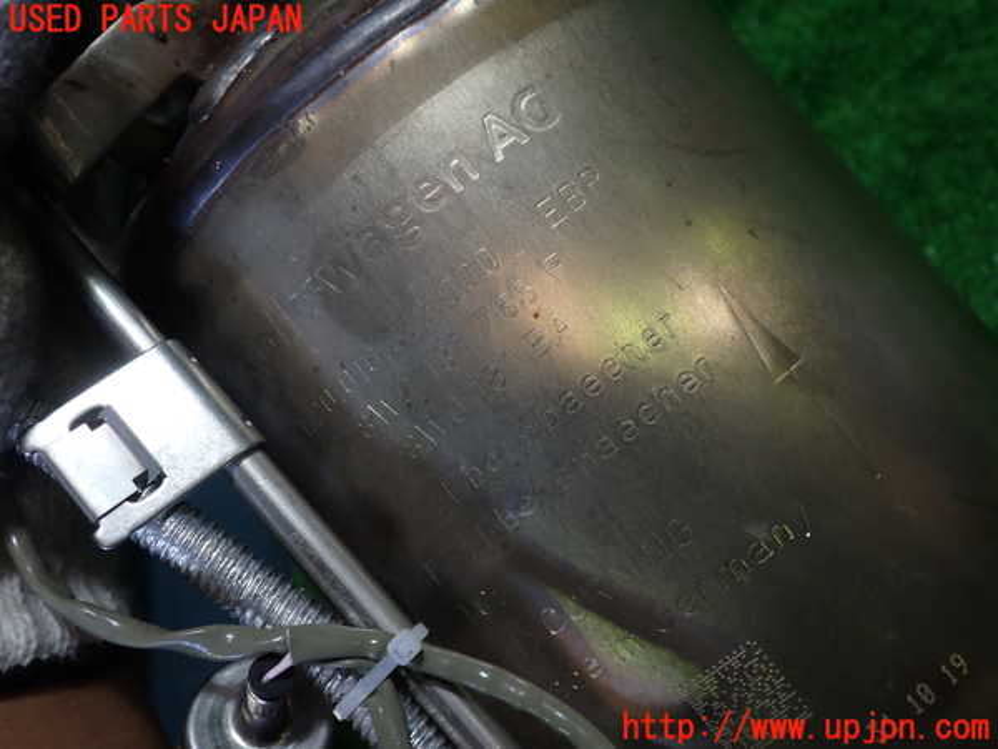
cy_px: 374
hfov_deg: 60.0
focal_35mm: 30
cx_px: 499
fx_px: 865
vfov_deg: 46.8
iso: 160
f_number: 2.3
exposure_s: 1/60
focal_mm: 5.4
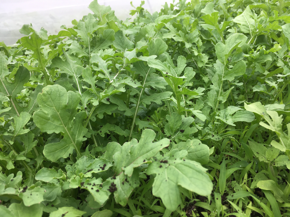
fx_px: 243
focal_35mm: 29
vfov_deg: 48.2
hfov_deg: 61.7
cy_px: 108
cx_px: 145
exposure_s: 1/379
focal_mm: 4.15
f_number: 2.2
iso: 25
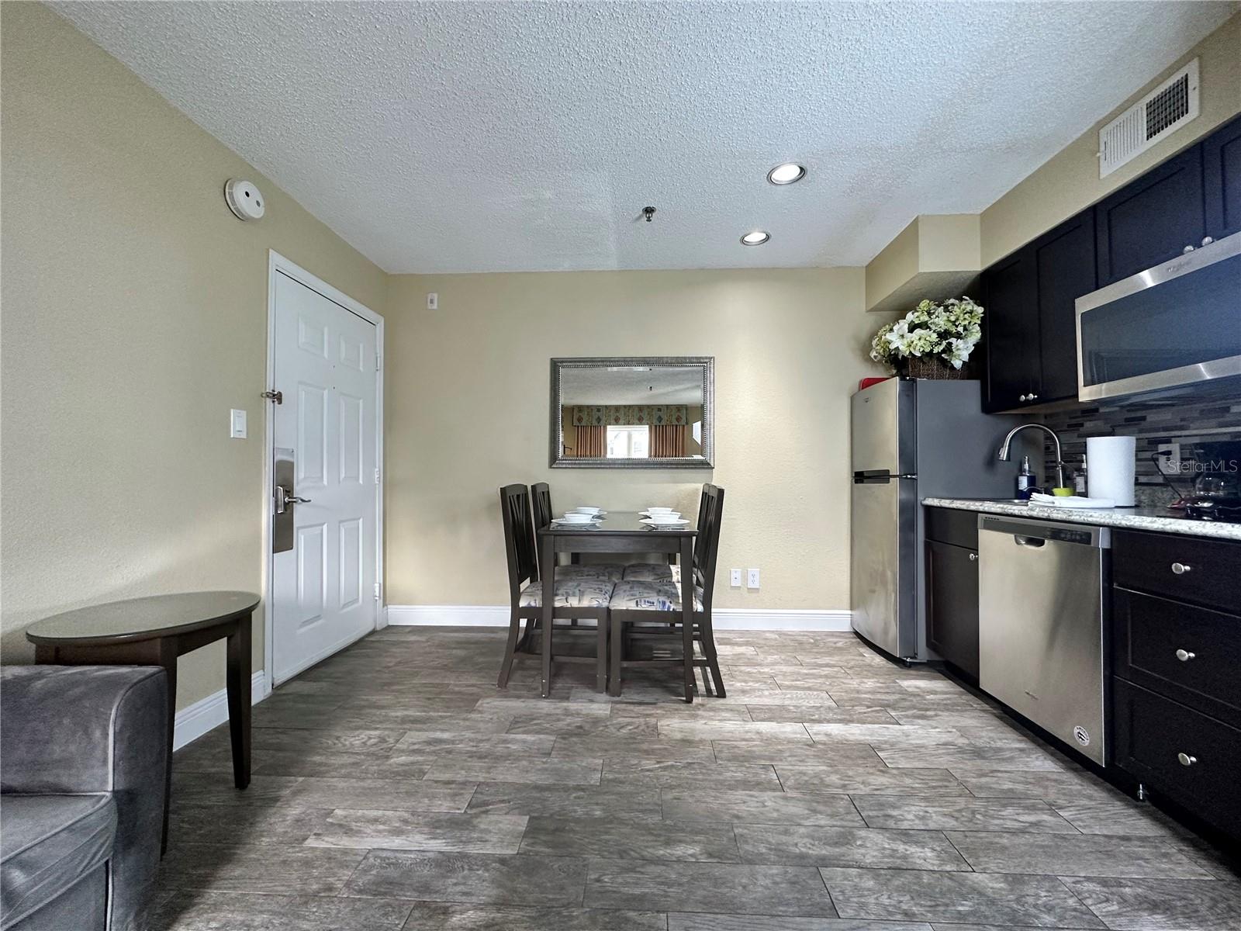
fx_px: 502
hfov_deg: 102.1
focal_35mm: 14
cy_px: 466
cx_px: 620
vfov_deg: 85.7
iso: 250
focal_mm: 2.22
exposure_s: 1/120
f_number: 2.2
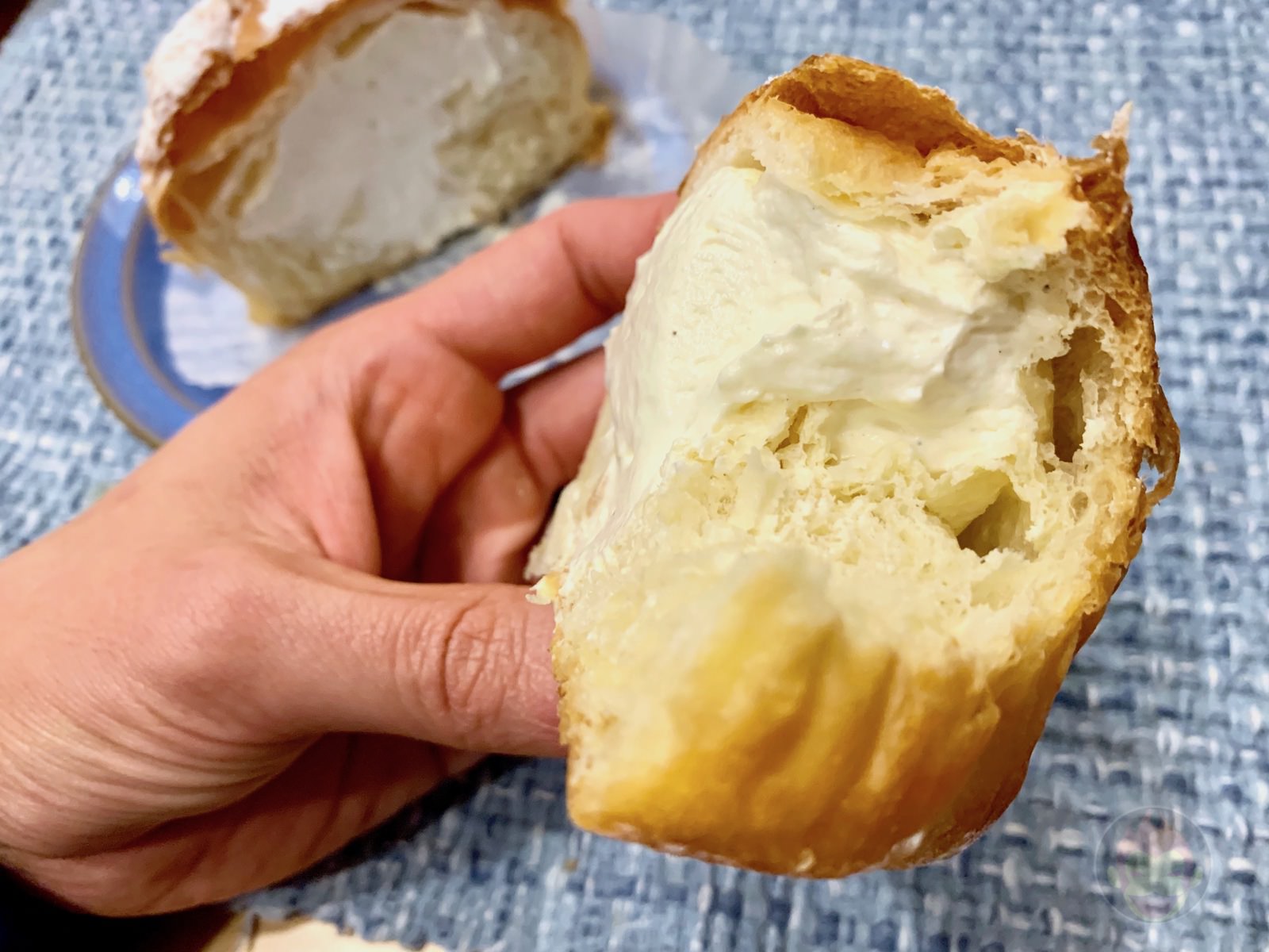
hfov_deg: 67.3
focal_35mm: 26
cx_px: 634
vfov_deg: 53.1
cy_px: 476
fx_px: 953
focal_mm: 4.25
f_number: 1.8
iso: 200
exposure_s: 1/59
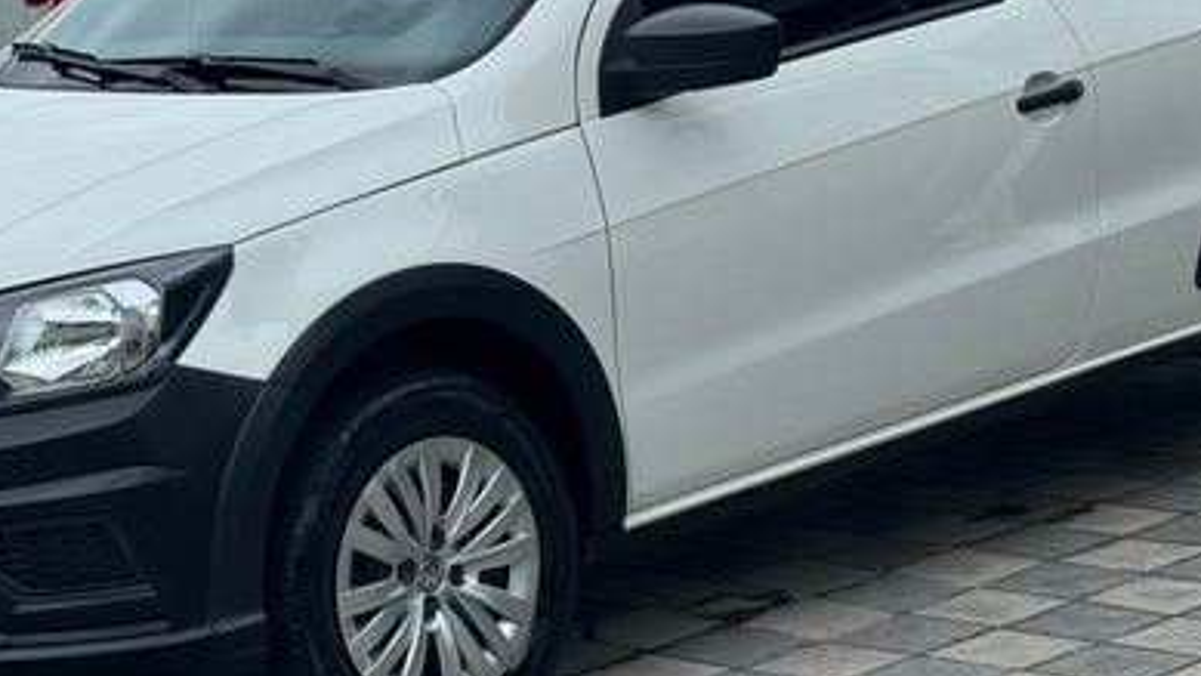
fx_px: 3472
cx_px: 546
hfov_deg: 19.6
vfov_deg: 11.1
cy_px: 120
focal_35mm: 109
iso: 64
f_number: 1.78
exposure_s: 1/2833
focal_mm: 6.76
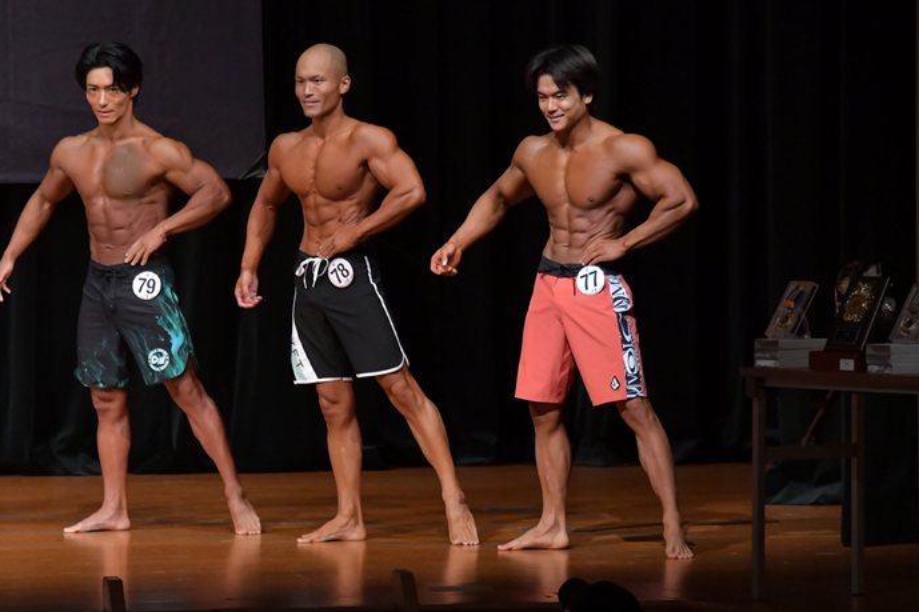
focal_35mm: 270
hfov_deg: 7.6
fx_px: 6890
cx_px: 405
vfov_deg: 5.1
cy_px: 299
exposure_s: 1/400
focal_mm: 160
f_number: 5.6
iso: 5000
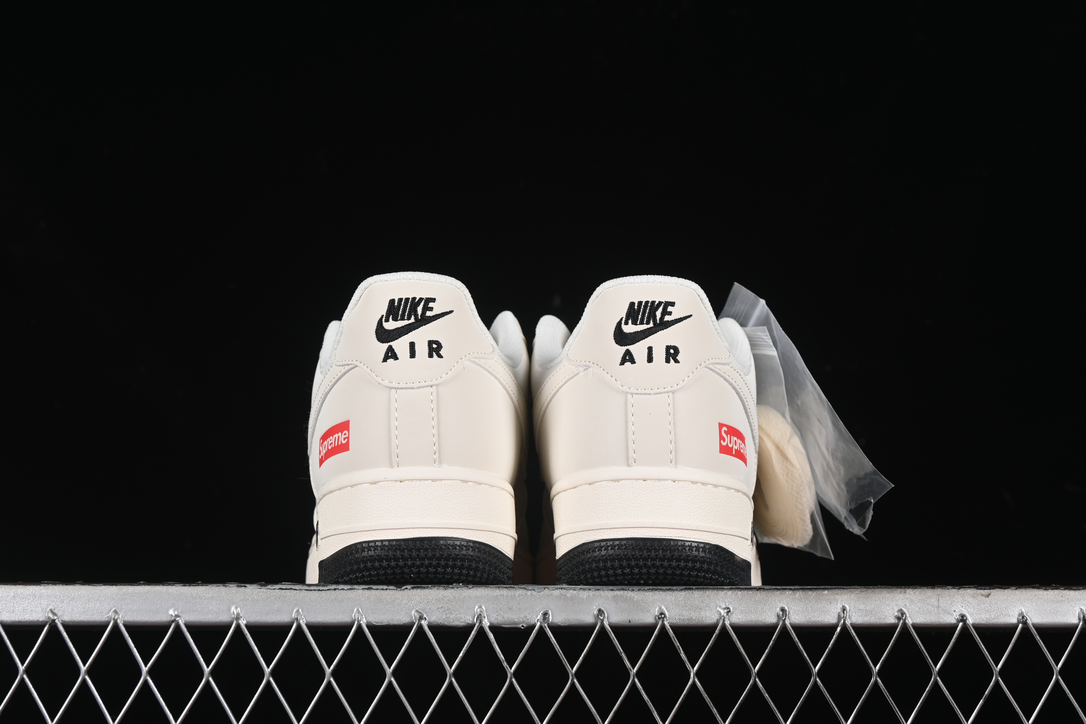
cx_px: 543
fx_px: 2262
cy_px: 362
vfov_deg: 18.2
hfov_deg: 27.0
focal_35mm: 75
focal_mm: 50
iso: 160
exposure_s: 1/100
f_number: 8
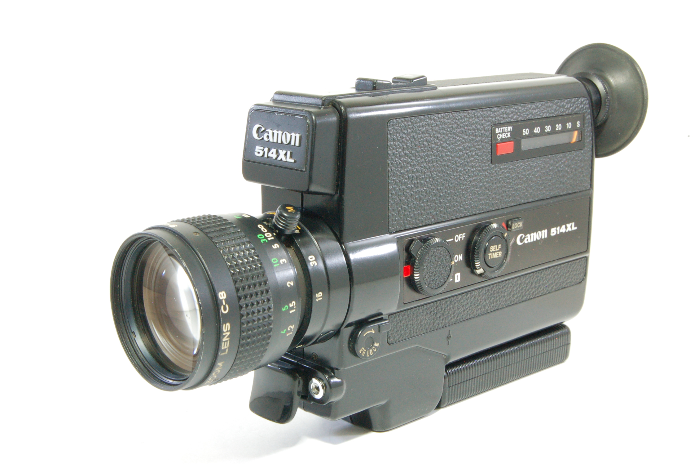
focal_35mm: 57
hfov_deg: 35.1
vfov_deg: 23.7
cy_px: 232
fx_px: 1105
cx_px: 350
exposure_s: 1/5
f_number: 18
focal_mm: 38
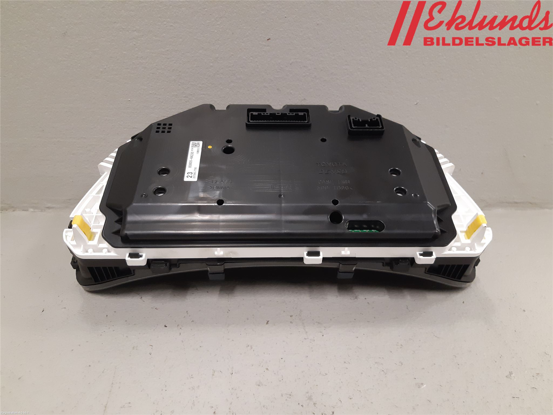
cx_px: 276
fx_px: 415
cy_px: 208
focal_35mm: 26
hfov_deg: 67.3
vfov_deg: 53.1
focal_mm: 3.93
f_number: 1.7
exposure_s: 1/50
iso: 200
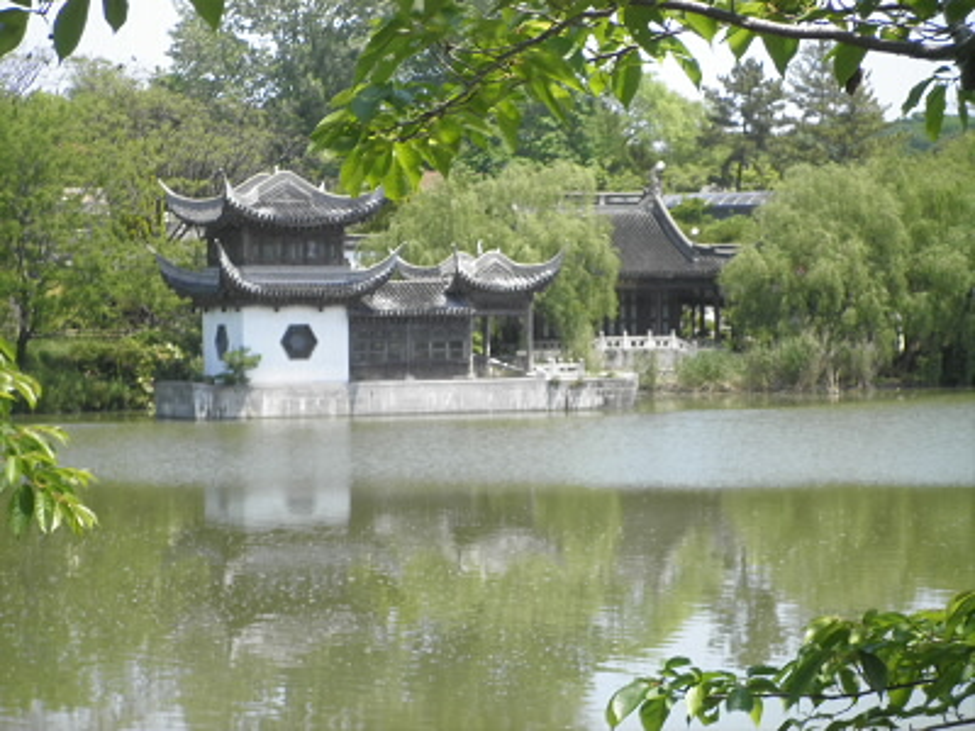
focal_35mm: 108
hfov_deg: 18.2
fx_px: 3042
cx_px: 488
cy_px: 366
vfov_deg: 13.7
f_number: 5.9
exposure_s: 1/125
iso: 64
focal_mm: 19.6
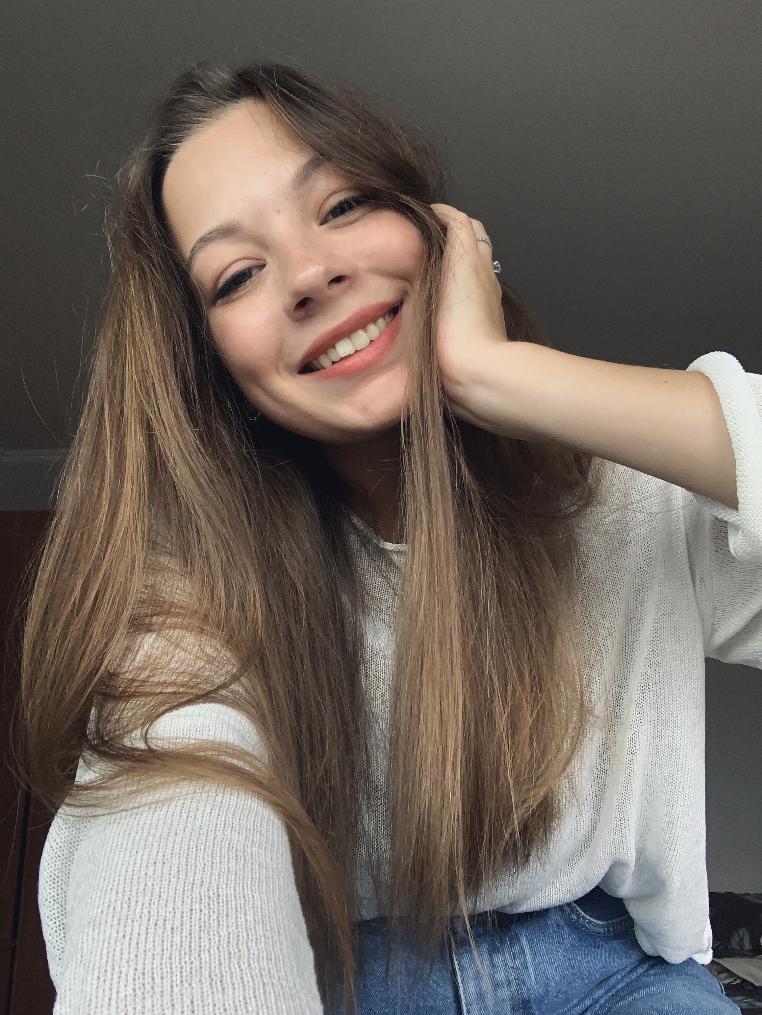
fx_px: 939
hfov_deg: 44.2
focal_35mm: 32
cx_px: 381
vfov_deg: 56.8
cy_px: 508
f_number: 2.2
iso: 100
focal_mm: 2.87
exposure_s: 1/60
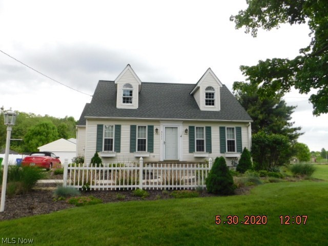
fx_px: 265
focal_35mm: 28
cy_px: 123
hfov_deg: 63.4
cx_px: 164
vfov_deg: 49.7
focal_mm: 4.9
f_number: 3.2
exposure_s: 1/500
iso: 125
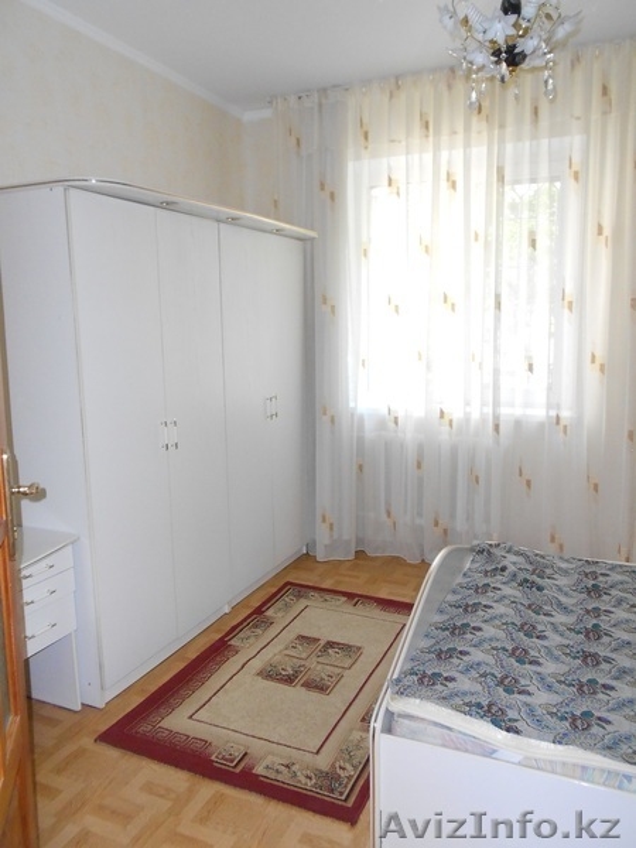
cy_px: 424
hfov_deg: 53.1
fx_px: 637
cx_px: 318
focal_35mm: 26
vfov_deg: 67.3
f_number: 3.2
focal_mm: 4.6
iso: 250
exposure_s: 1/30
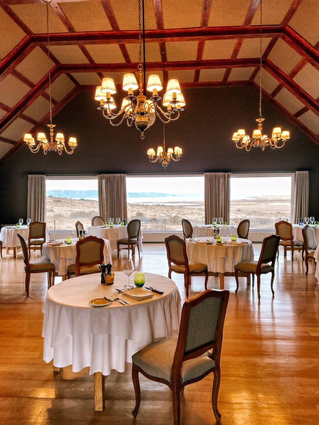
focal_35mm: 26
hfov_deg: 53.1
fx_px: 319
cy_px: 212
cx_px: 160
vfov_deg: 67.3
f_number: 1.6
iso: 64
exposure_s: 1/100
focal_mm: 4.2
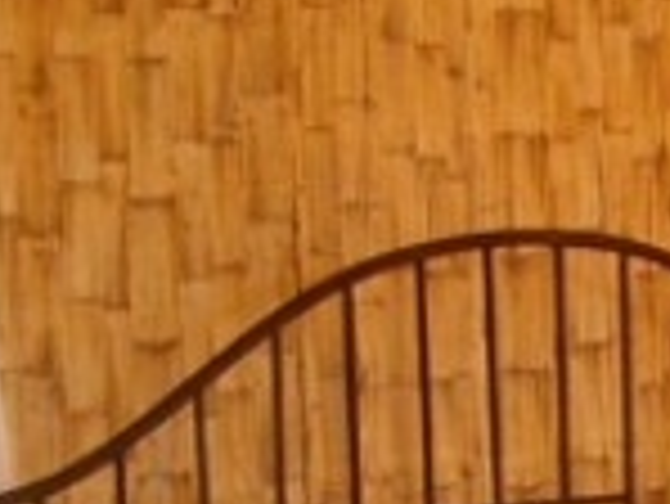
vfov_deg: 9.4
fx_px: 3041
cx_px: 841
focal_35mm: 157
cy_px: 518
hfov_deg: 12.2
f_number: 2.6
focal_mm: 5.8
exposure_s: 1/60
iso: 200
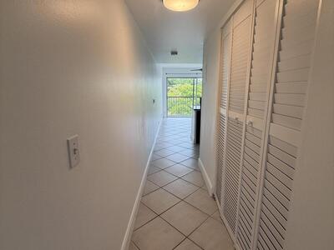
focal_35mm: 14
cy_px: 125
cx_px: 167
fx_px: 135
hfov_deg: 102.1
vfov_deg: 85.7
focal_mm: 2.22
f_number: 2.2
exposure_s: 1/168
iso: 50
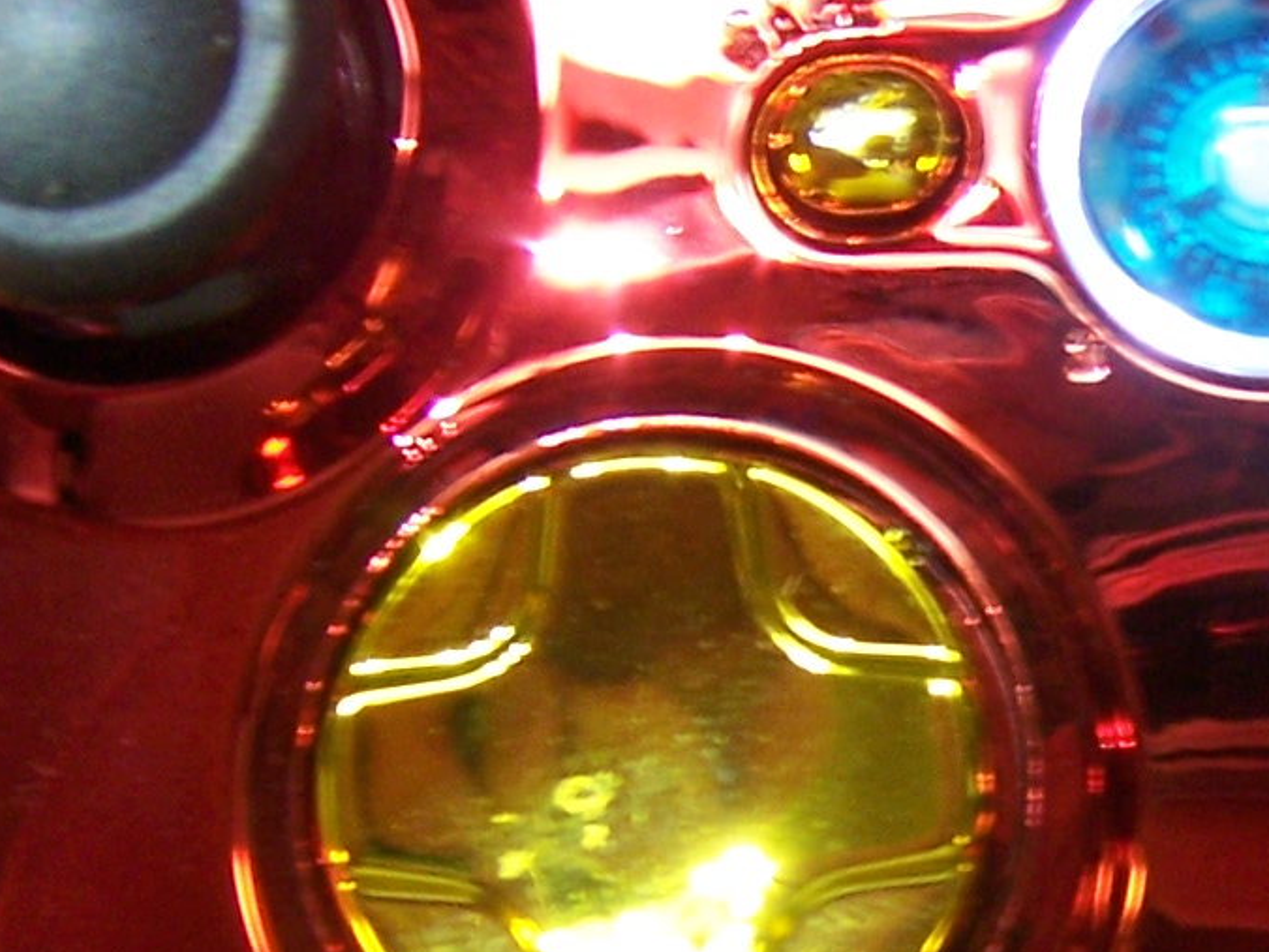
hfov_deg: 19.1
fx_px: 3666
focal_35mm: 100
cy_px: 751
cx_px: 1252
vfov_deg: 14.7
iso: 140
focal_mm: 5.5
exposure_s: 1/8
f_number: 3.4
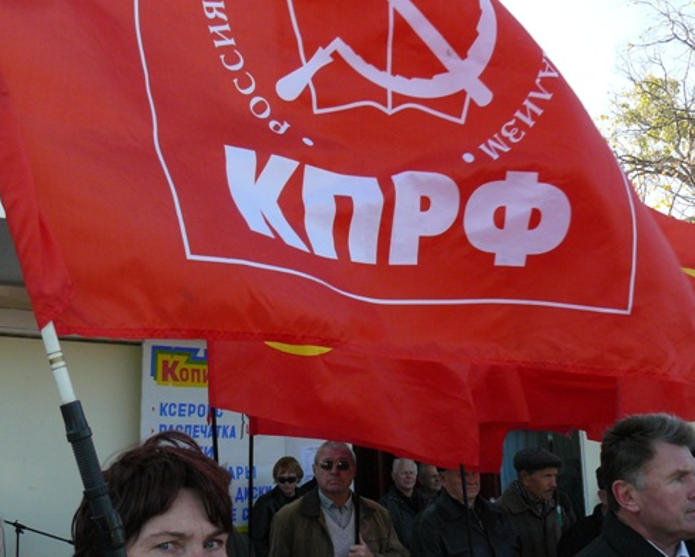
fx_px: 1132
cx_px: 320
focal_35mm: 55
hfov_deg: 34.1
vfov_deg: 27.6
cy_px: 255
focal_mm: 7.1
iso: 200
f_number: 5
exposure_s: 1/200
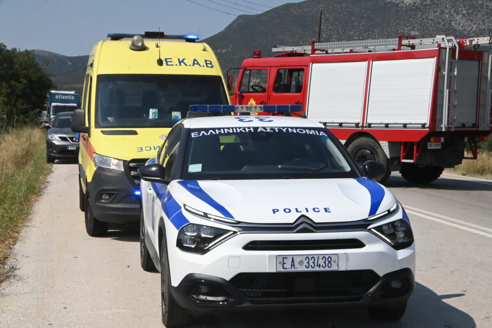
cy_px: 164
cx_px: 246
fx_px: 1121
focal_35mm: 82
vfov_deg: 16.7
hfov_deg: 24.8
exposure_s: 1/2500
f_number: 32
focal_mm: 55
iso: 6400
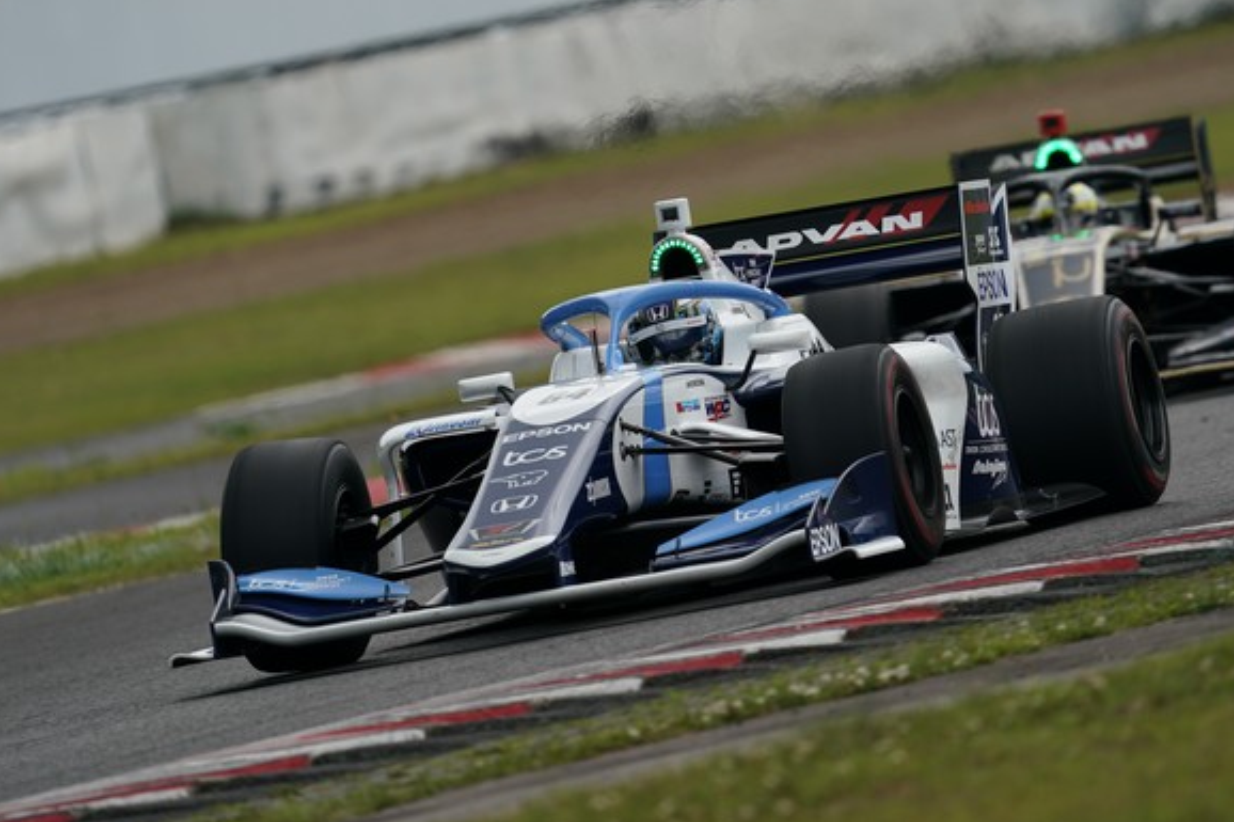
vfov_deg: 1.8
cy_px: 354
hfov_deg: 2.8
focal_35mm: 748
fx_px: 25631
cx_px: 653
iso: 200
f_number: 6.3
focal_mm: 600
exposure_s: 1/800
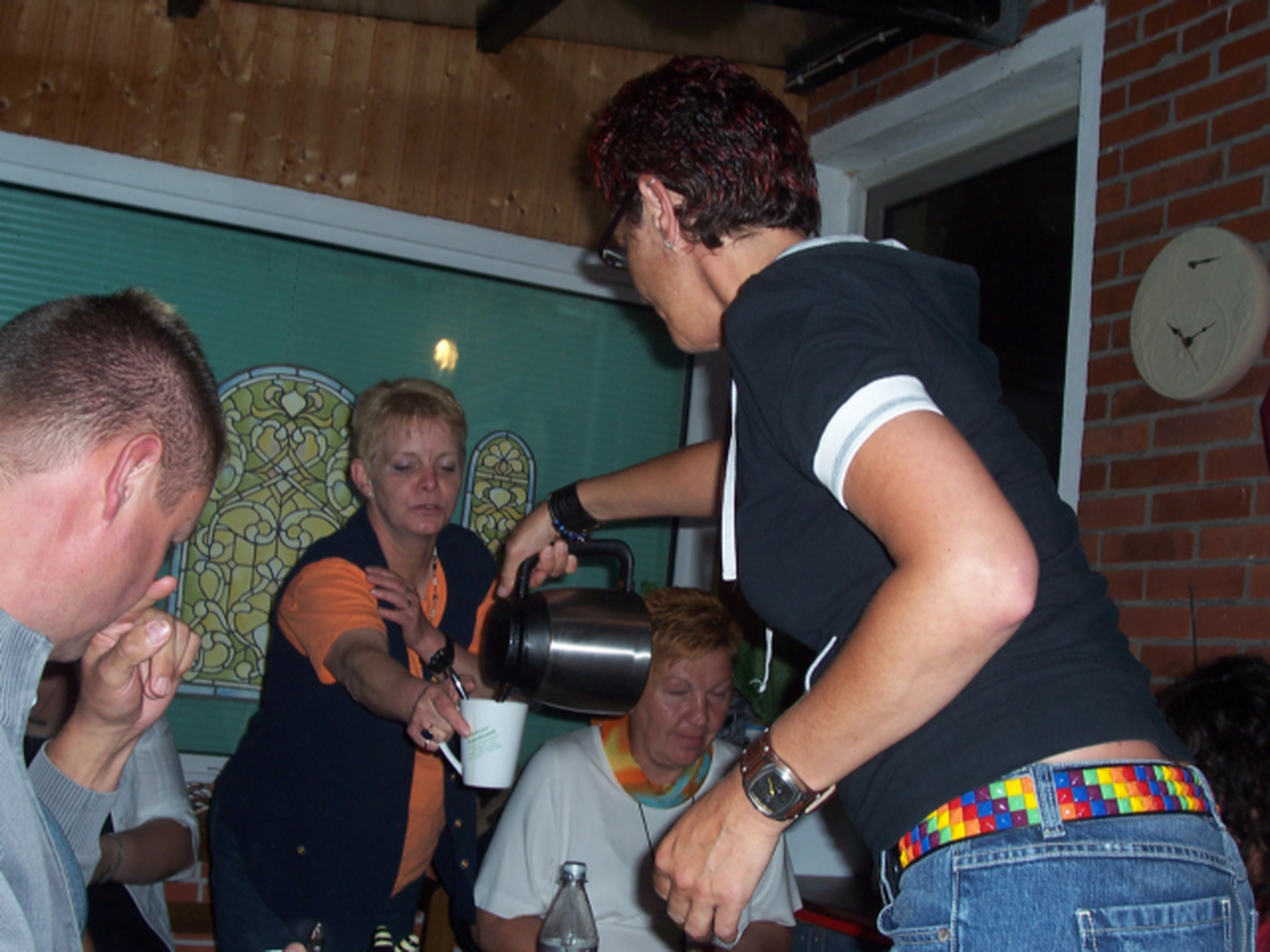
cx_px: 635
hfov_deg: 44.8
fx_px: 1541
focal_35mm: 42
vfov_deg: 34.3
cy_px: 476
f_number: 3
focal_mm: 7
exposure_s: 1/60
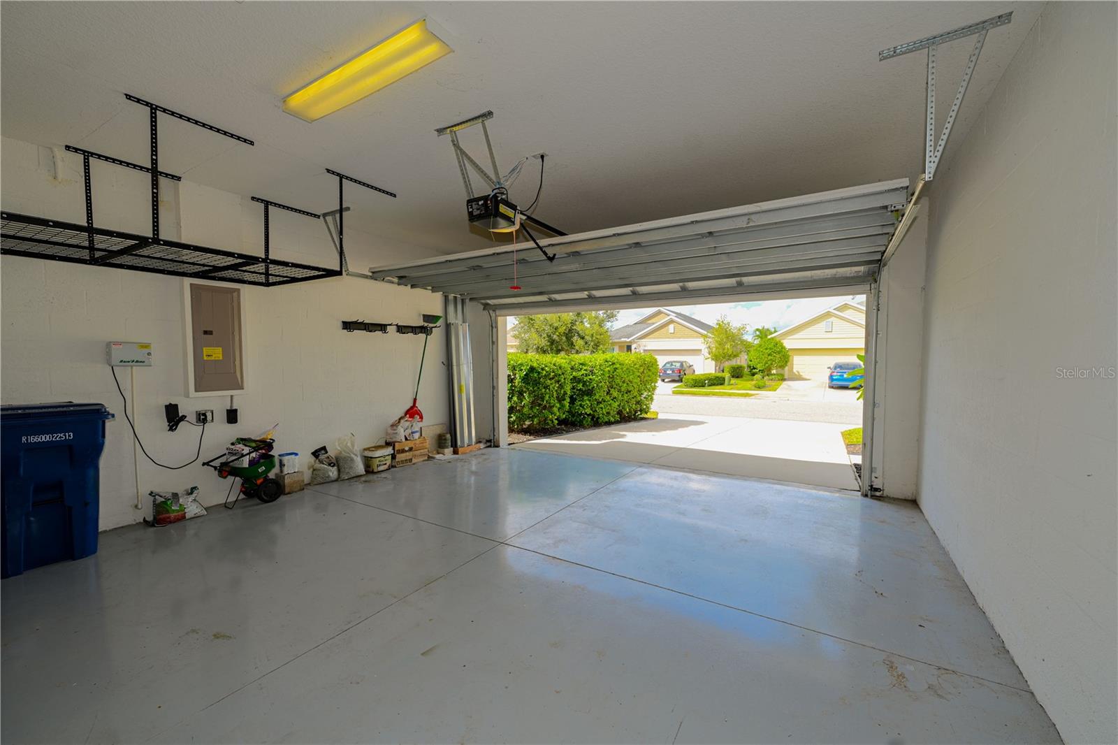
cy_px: 372
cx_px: 559
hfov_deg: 104.3
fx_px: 435
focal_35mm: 14
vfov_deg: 81.2
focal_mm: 14
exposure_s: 1/60
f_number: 4
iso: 250
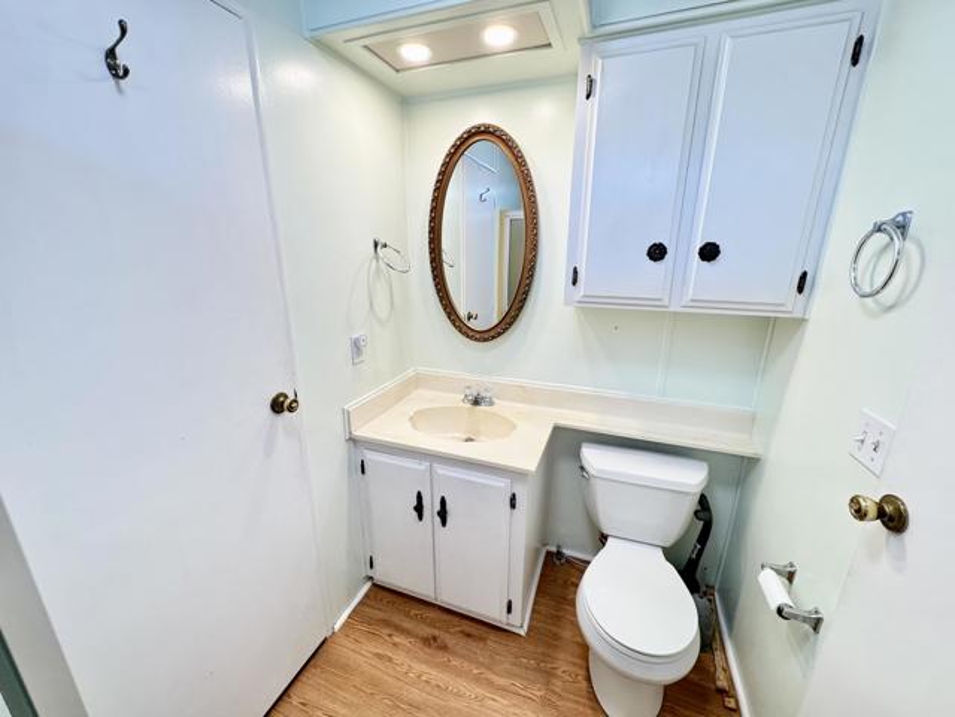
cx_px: 478
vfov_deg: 85.7
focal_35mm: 14
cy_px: 358
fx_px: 386
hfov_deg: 102.1
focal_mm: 2.22
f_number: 2.2
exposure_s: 1/120
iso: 250
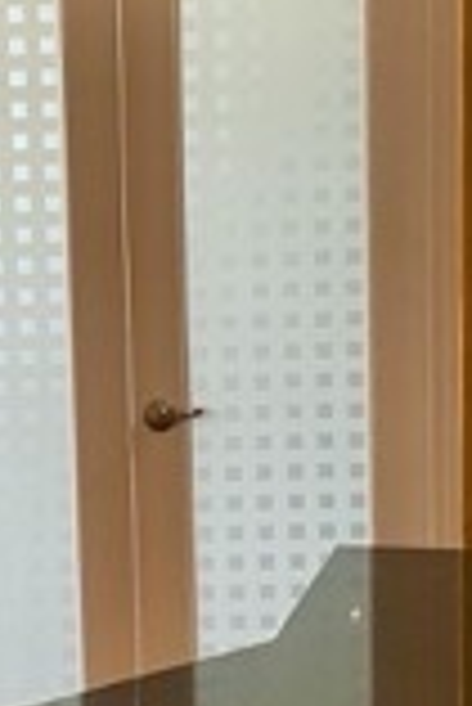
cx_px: 63
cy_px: 418
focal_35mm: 110
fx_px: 2158
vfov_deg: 18.6
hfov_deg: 12.4
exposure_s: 1/60
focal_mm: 4.25
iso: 125
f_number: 1.8
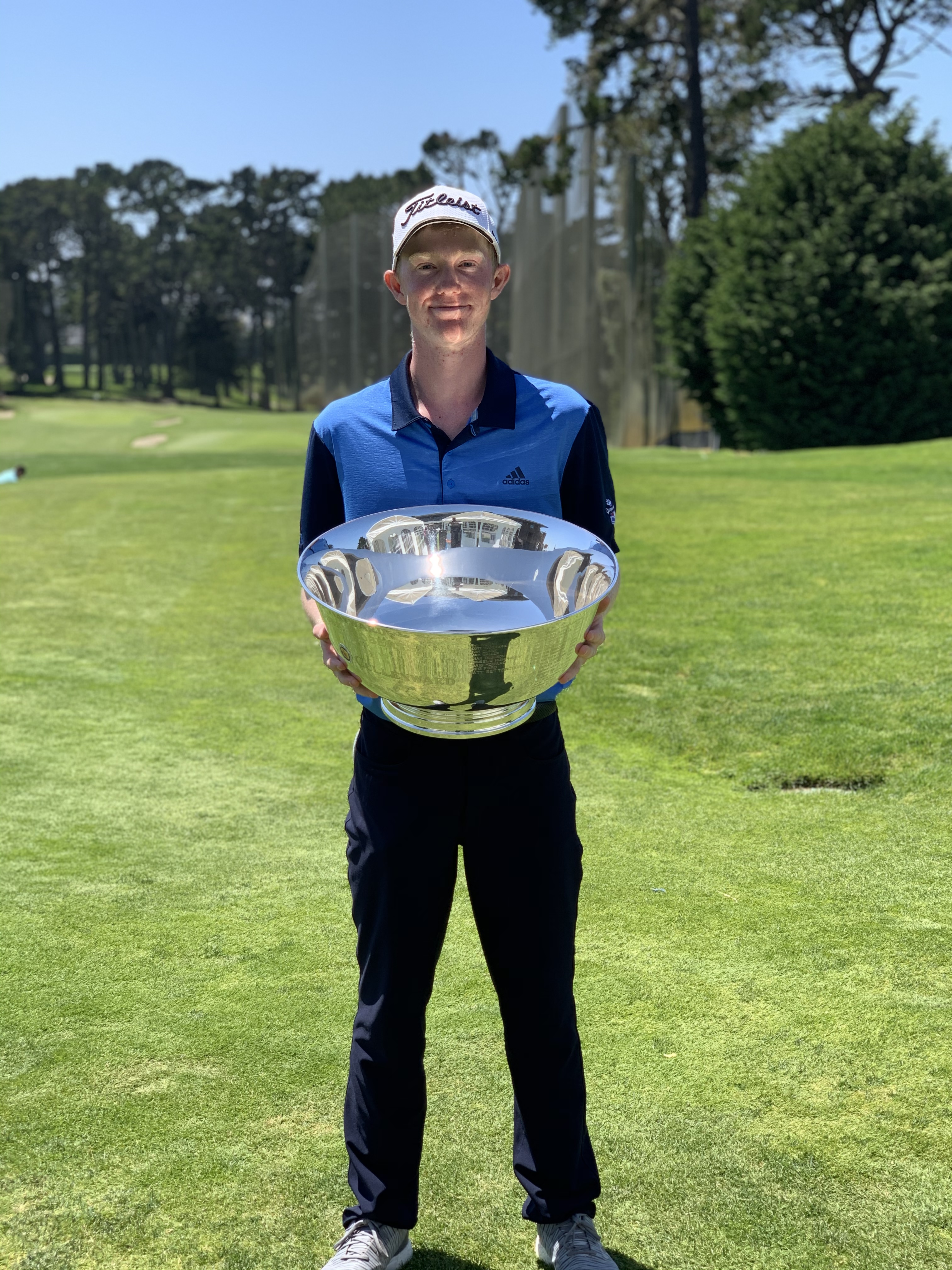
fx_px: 1907
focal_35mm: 52
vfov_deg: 36.8
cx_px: 476
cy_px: 635
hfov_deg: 28.0
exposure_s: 1/675
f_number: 2.4
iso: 16
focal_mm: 6
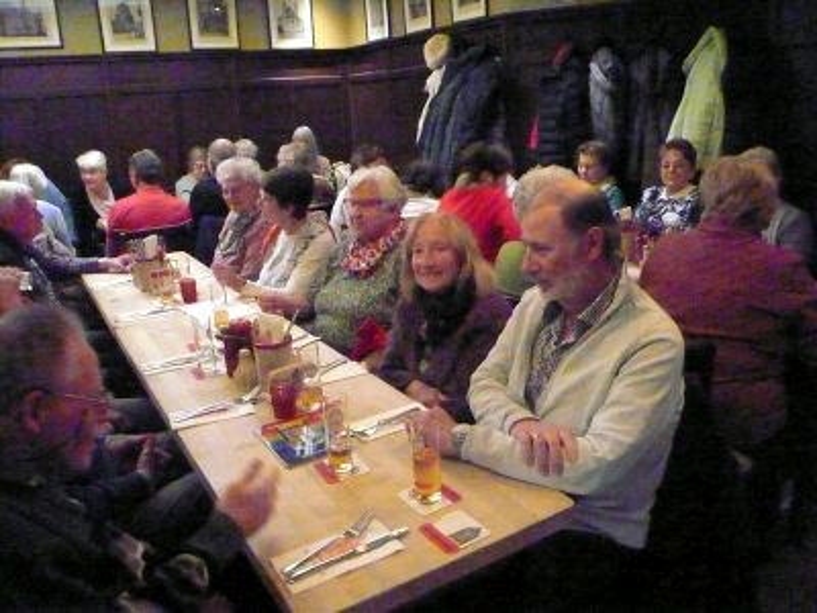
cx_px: 408
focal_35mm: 28
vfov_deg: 49.7
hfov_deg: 63.4
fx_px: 661
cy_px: 306
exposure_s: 1/30
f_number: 2.8
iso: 1250
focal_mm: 4.6
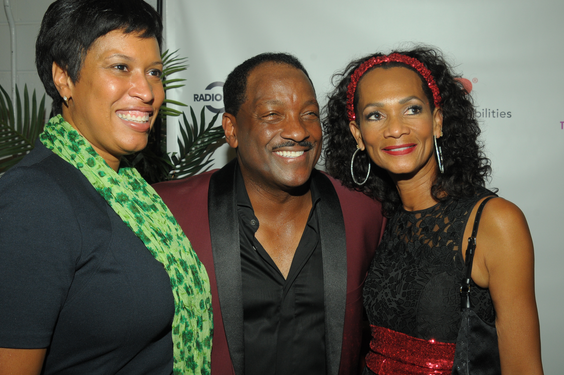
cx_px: 287
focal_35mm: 46
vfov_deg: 29.2
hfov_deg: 42.8
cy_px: 185
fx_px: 720
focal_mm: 30
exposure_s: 1/80
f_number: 8
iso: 400
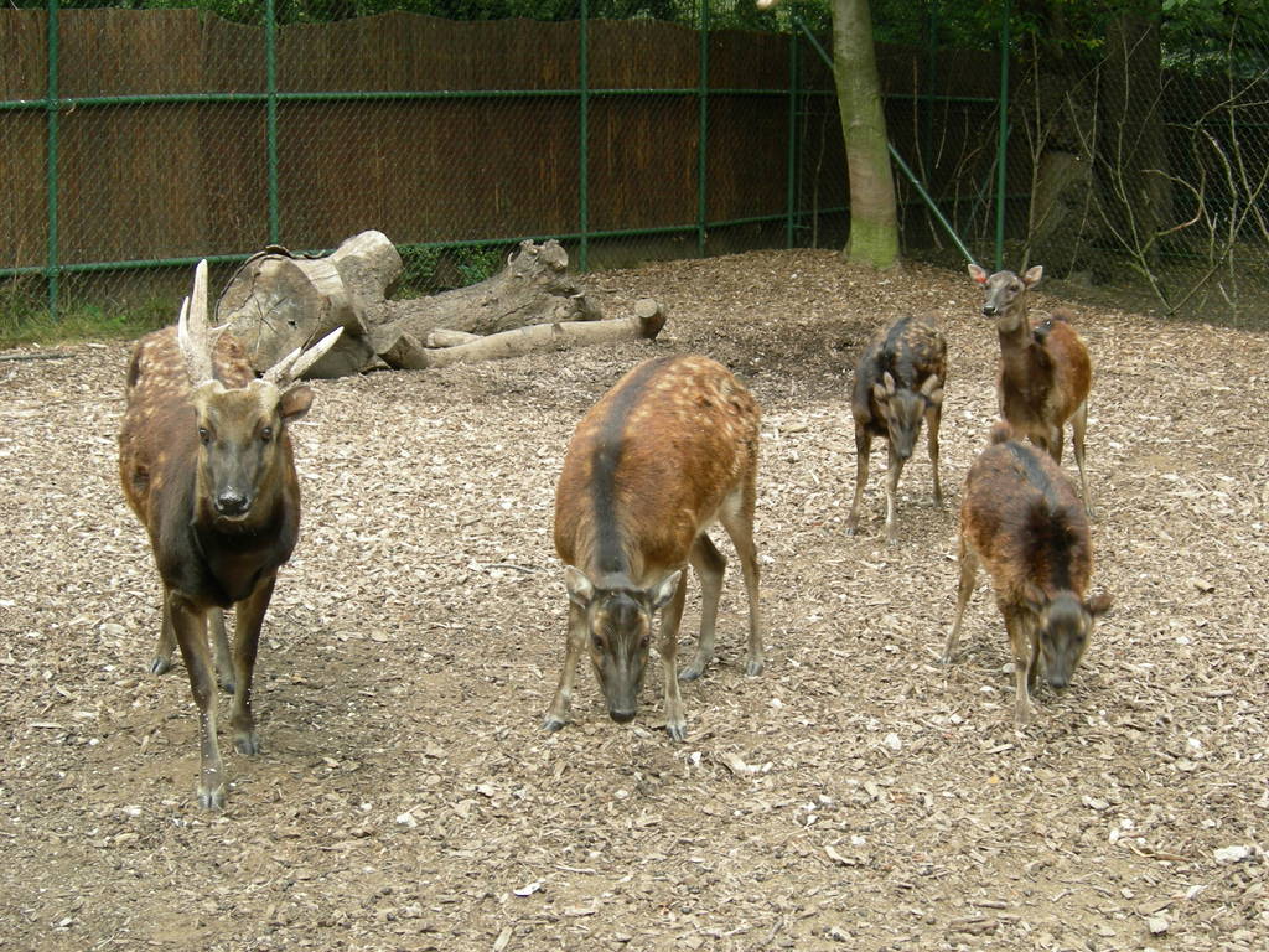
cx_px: 634
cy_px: 476
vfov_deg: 29.1
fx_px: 1833
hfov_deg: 38.2
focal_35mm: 50
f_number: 3.9
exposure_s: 1/90.2
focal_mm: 10.4
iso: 64
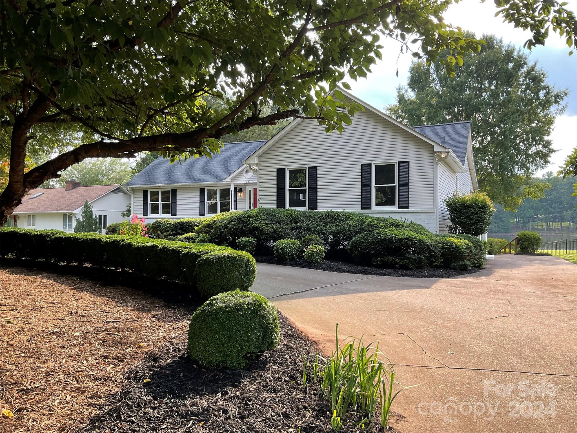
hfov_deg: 61.7
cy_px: 216
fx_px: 483
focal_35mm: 29
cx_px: 288
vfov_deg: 48.2
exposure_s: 1/191
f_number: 1.8
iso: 16
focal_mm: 3
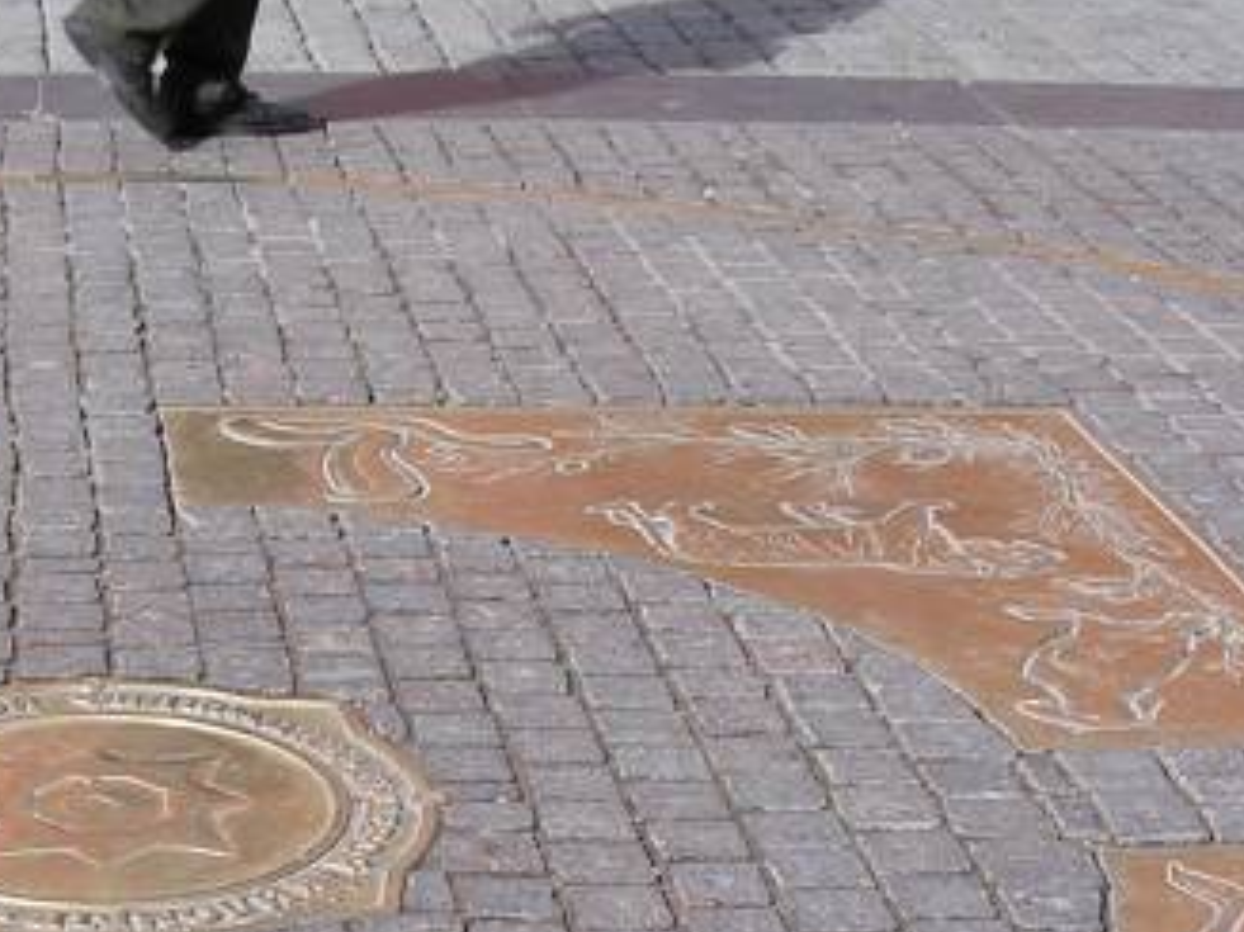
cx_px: 126
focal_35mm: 93
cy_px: 917
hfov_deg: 20.7
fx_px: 3341
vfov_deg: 15.6
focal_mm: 5.8
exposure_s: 1/374
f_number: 2.8
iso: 100
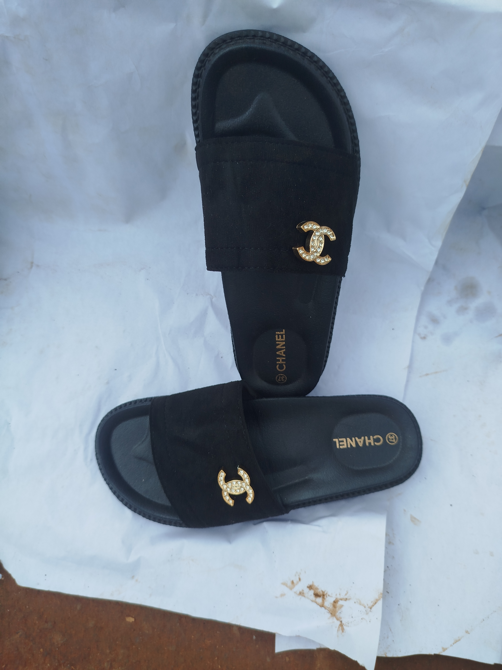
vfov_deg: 71.6
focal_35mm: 24
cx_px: 251
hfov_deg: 56.8
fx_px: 464
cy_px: 335
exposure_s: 1/591
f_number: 1.7
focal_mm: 5.31
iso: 50
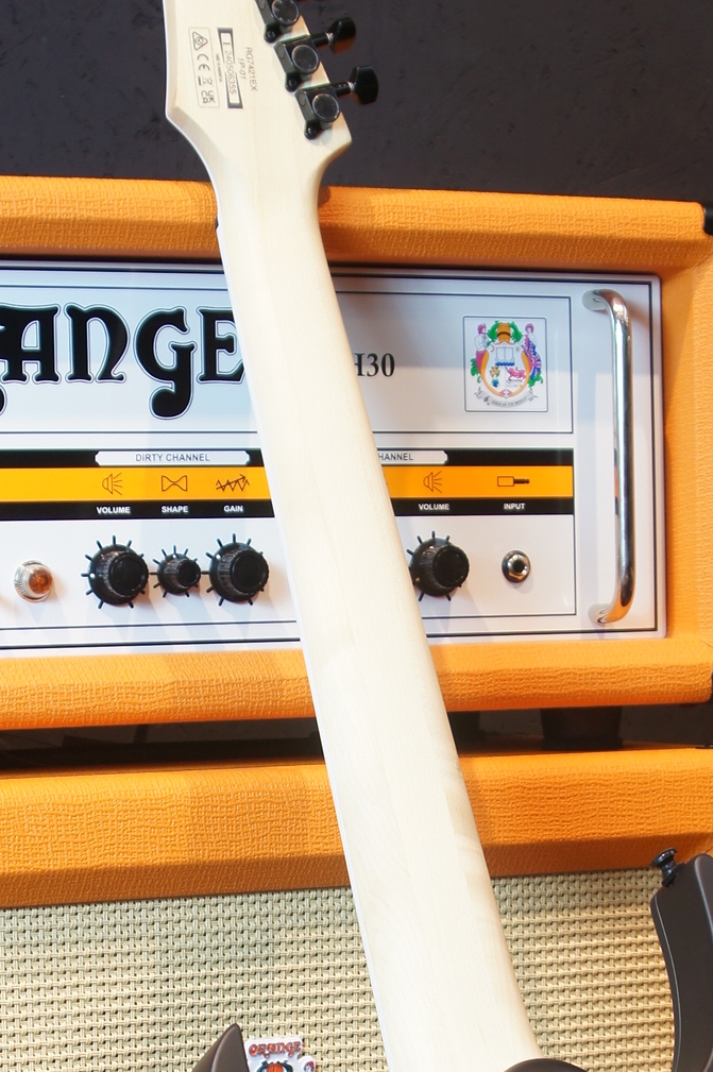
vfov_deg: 19.7
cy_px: 934
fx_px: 3035
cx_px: 396
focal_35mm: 102
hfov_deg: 13.4
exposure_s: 1/4
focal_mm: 30
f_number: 6.3
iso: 100
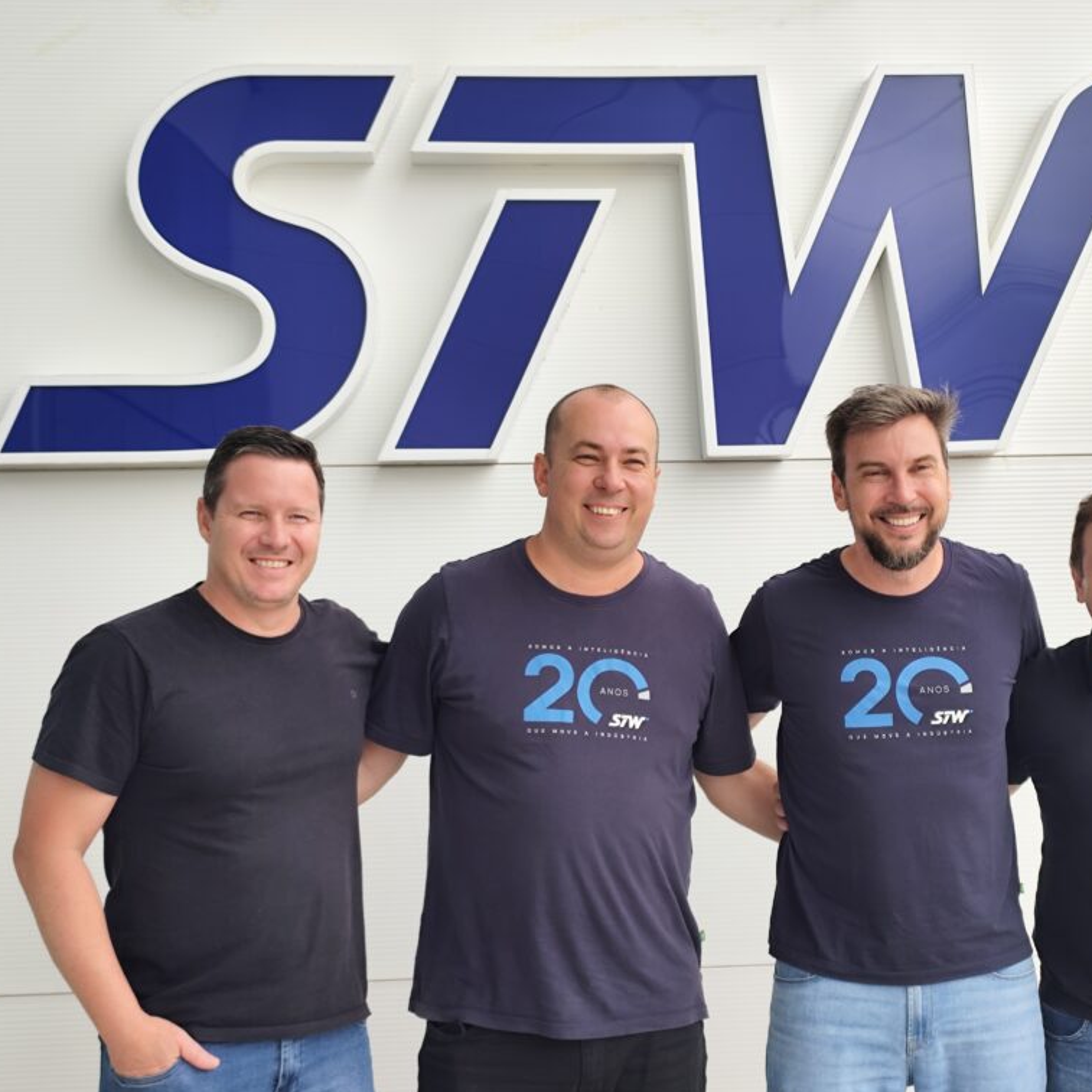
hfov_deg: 31.0
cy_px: 545
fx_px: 1963
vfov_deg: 31.1
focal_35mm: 55
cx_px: 674
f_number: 1.65
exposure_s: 1/174
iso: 50
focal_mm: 6.14
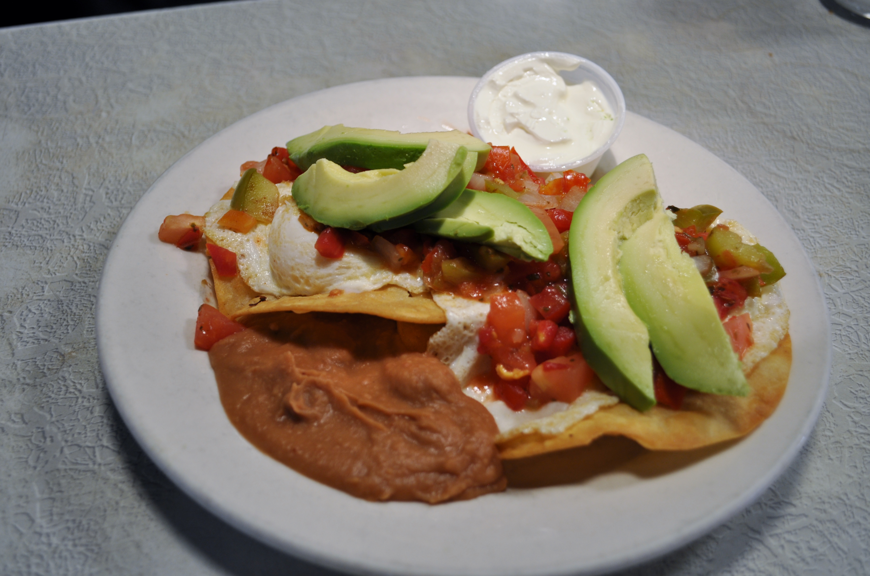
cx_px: 435
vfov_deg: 34.1
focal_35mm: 39
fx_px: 941
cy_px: 288
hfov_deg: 49.6
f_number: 4.2
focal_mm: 26
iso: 200
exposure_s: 1/15
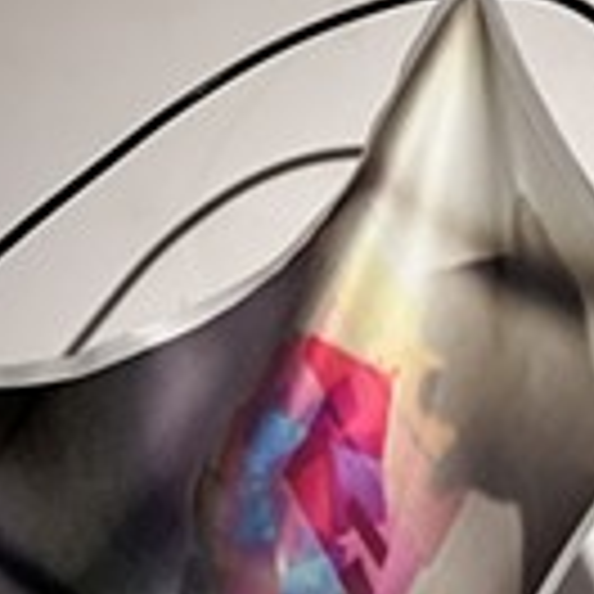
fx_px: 1747
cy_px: 742
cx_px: 504
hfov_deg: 19.0
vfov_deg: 18.2
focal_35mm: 90
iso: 80
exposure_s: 1/120
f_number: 1.8
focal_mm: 4
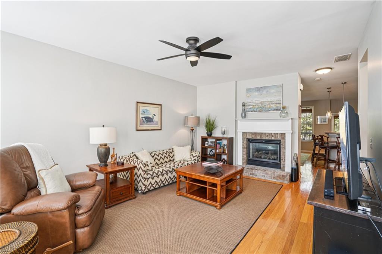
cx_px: 191
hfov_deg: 96.8
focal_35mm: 16
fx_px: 170
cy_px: 127
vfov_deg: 73.7
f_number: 8
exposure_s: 1/10
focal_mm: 16
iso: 400
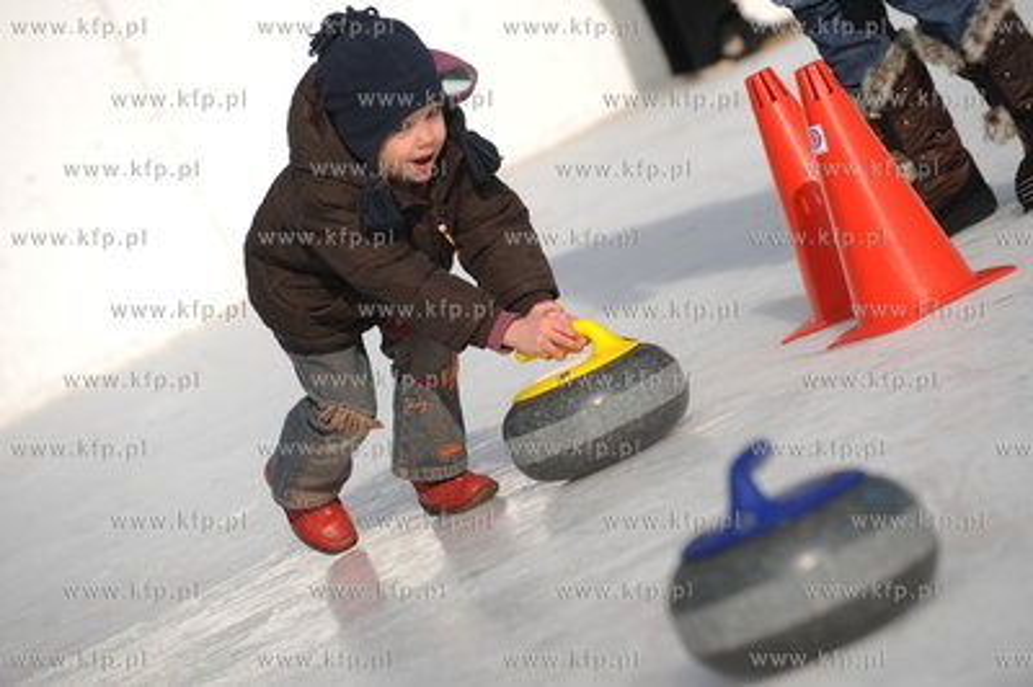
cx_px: 516
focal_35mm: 200
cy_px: 344
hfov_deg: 10.3
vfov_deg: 6.9
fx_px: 5734
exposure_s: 1/1000
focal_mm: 200
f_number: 5
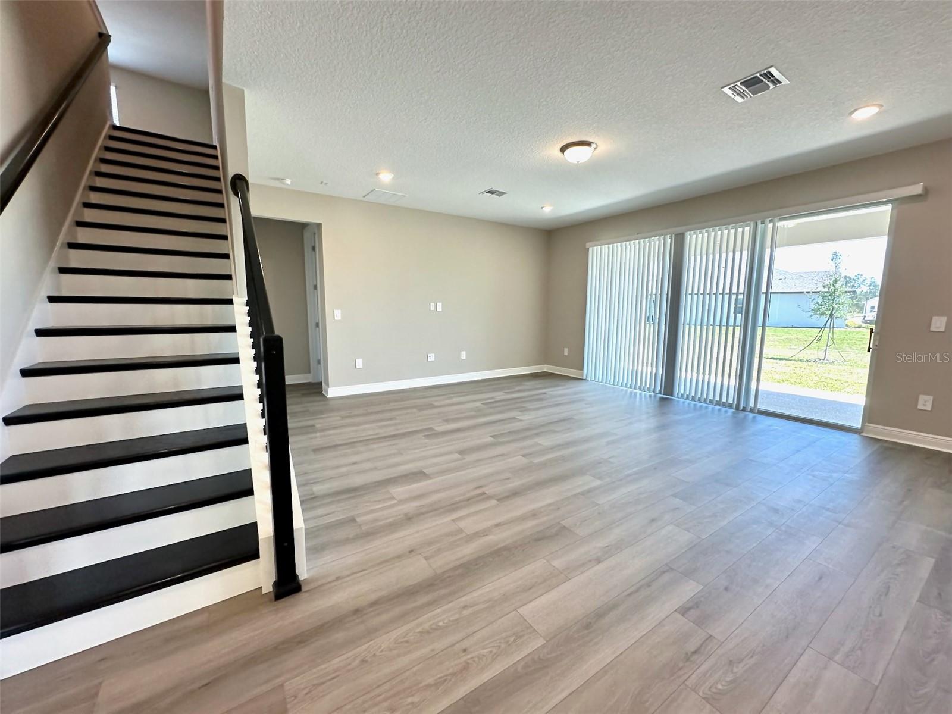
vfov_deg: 85.7
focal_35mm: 14
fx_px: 385
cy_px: 357
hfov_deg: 102.1
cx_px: 476
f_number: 2.2
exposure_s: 1/120
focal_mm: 2.22
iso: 125
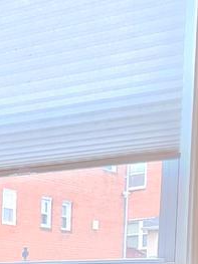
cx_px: -308
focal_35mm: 76
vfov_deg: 23.0
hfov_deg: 13.1
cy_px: 337
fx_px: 580
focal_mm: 2.2
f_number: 2.2
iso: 160
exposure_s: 1/60.2
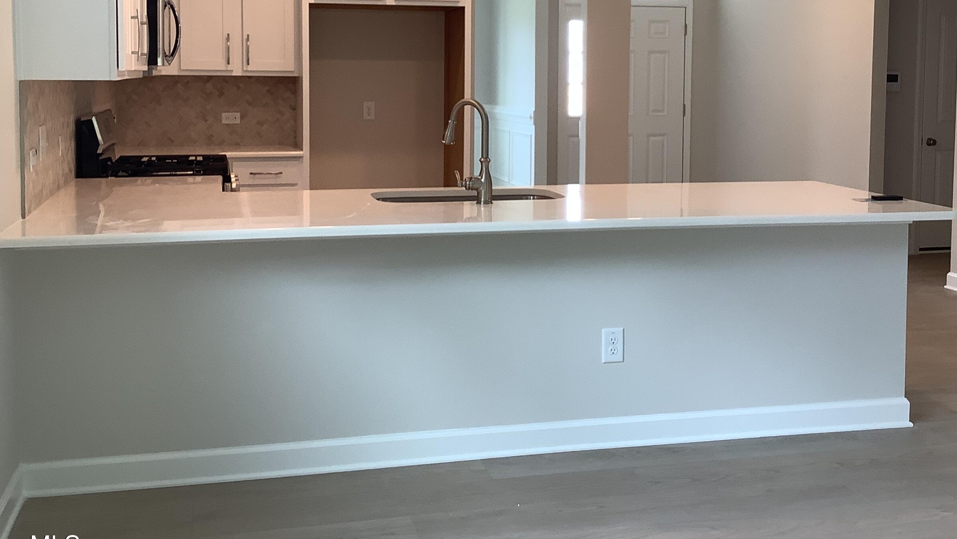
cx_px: 485
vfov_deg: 28.0
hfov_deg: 48.4
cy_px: 139
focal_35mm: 42
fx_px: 1066
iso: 50
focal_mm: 3.3
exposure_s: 1/50
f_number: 2.4
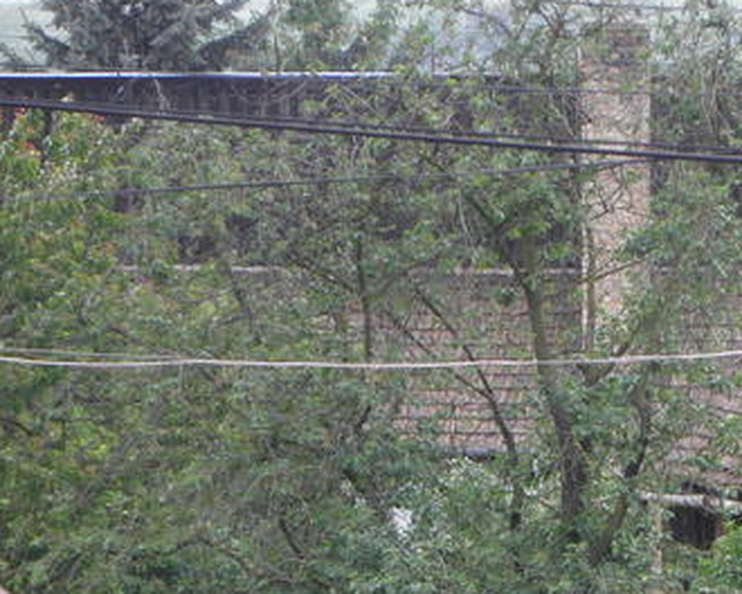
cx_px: 645
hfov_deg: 3.4
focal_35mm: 570
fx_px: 12517
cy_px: 529
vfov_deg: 2.7
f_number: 4.5
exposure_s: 1/160
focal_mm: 53.66
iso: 125
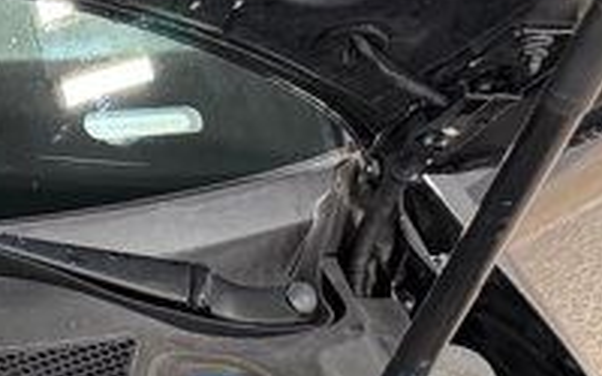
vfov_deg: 8.7
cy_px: 1059
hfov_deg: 13.0
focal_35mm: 130
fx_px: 2133
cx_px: -740
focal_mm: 6.76
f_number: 1.78
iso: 160
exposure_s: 1/60
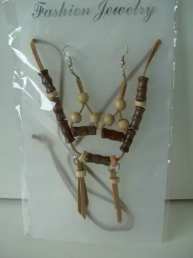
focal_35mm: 37
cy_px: 129
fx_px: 275
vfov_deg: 50.2
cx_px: 96
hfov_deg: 38.6
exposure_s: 1/59
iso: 64
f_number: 2.8
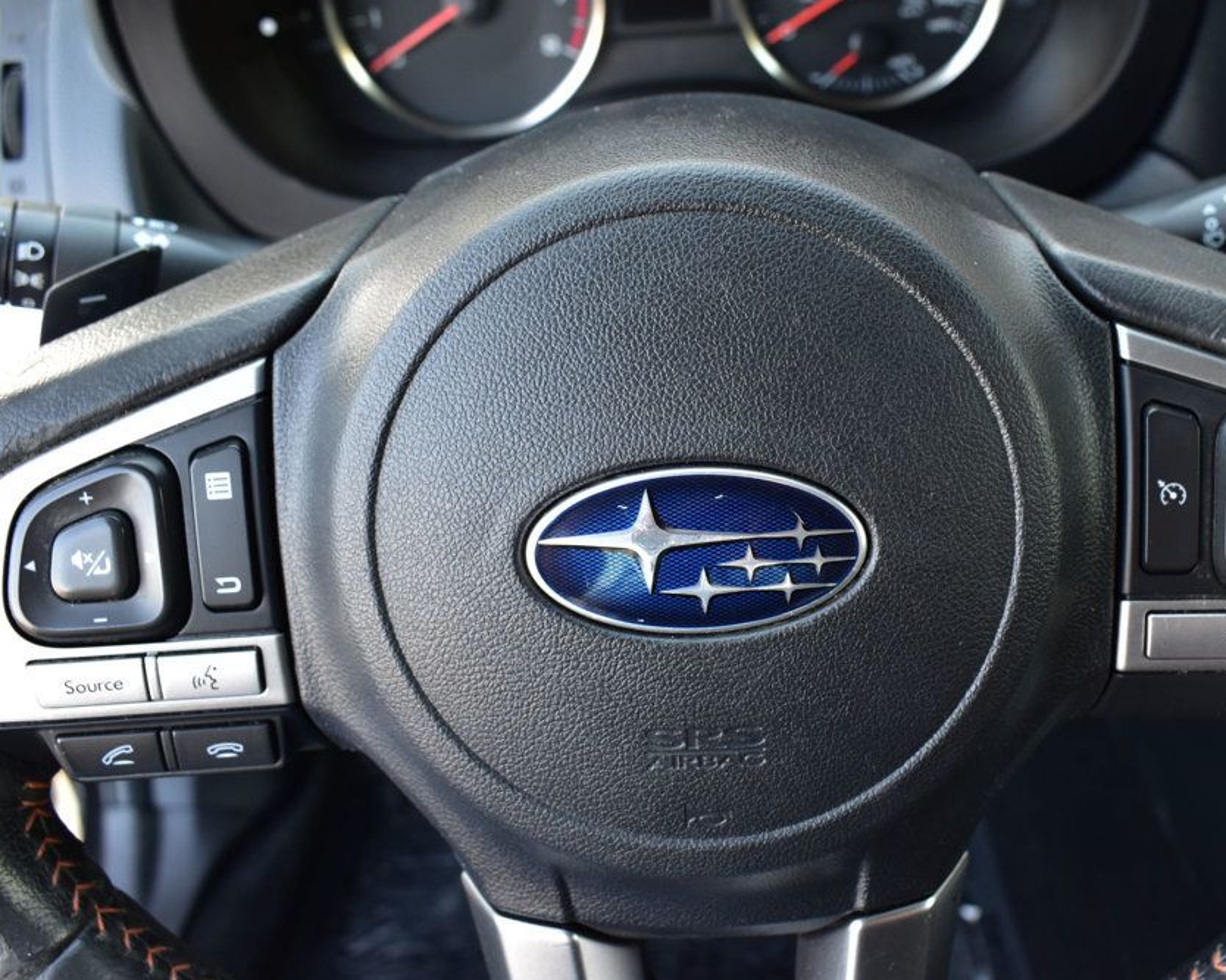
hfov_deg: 47.6
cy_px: 485
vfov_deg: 39.2
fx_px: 1379
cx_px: 741
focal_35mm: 38
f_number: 6.3
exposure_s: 1/20
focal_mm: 22
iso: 400
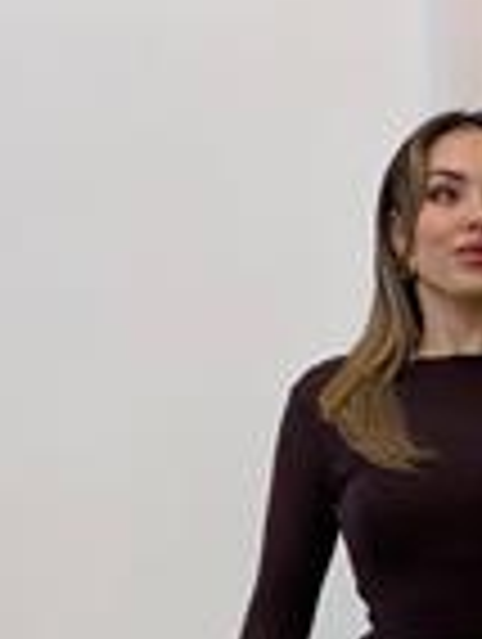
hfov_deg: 9.8
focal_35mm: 151
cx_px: 468
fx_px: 2795
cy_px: 821
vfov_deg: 12.7
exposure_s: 1/100
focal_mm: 6
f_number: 2
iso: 80
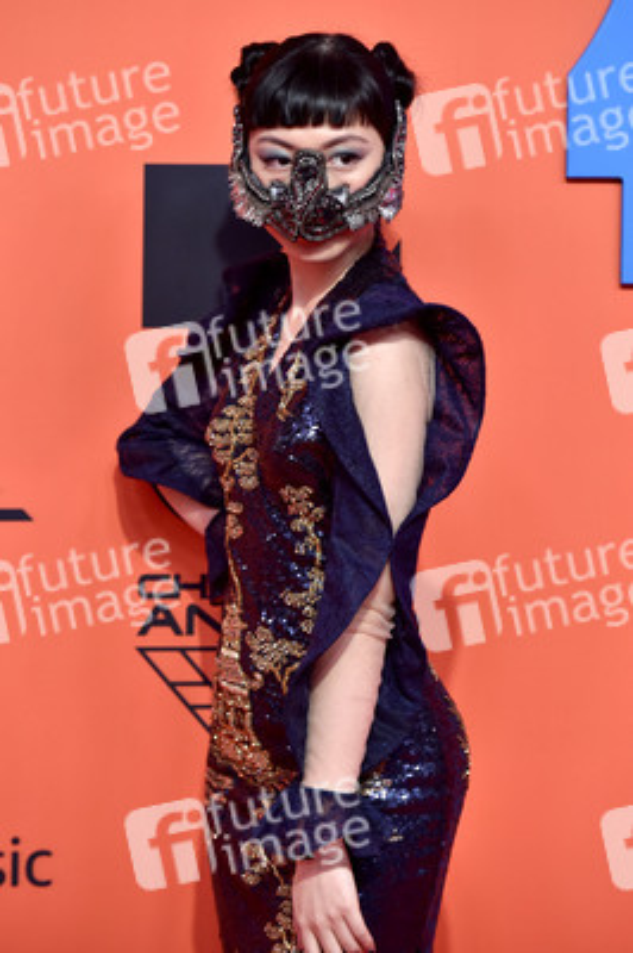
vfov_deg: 13.3
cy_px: 476
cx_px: 316
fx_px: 4095
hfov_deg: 8.8
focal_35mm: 155
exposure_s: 1/250
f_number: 4.5
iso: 1600
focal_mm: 155
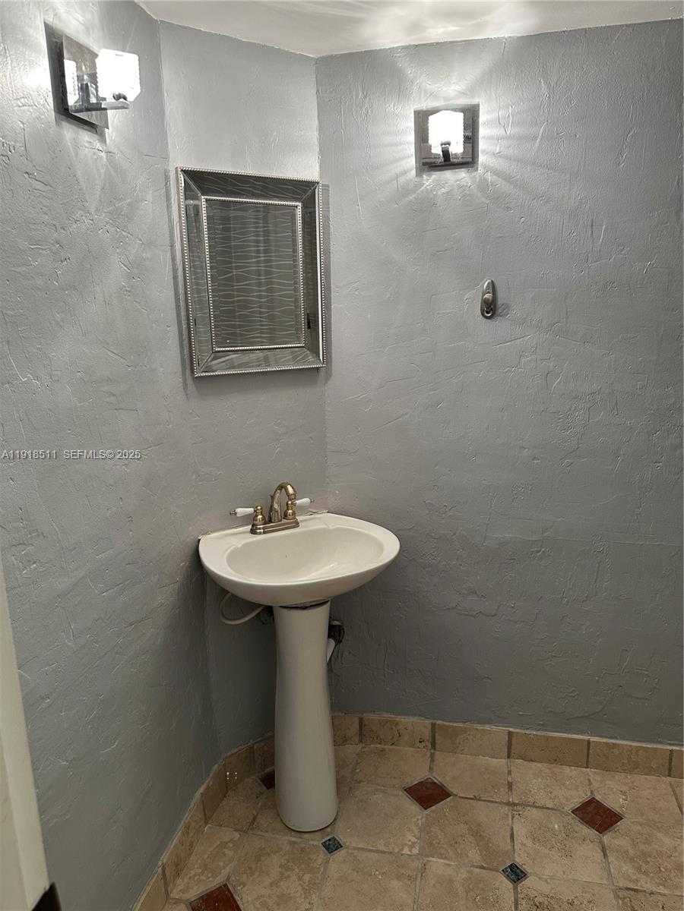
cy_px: 456
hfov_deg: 56.8
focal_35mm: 24
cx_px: 342
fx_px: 632
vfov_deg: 71.6
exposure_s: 1/120
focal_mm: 6.86
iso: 200
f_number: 1.78
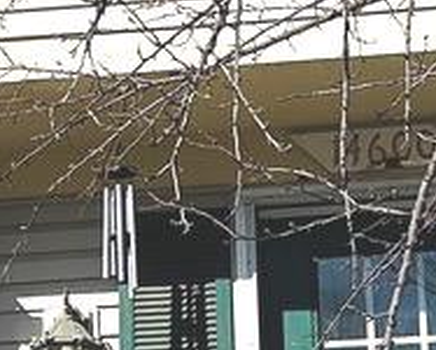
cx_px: 68
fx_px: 2480
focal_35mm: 192
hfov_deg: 10.0
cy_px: 446
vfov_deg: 8.0
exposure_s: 1/7576
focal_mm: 6.86
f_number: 1.78
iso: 80
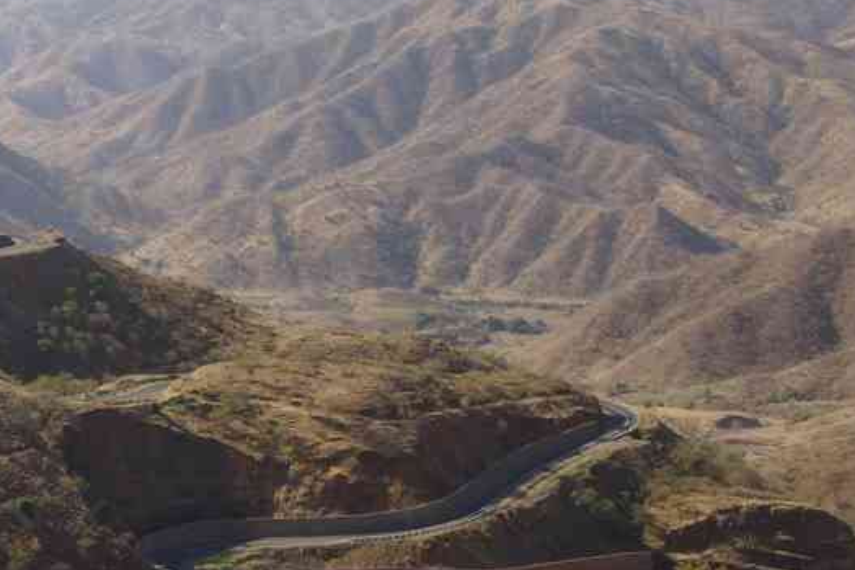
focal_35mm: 82
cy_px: 309
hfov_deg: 24.1
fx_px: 1947
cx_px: 95
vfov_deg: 16.6
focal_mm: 29.4
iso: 200
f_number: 11
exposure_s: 1/60
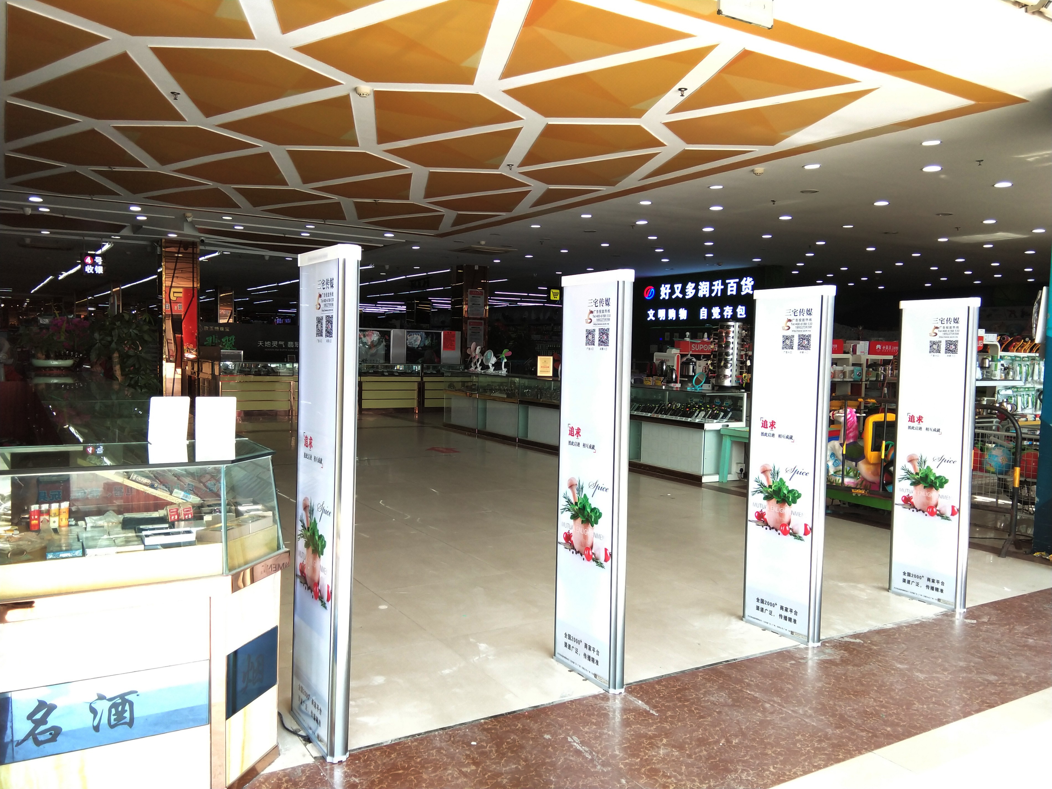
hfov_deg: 58.4
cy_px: 394
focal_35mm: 31
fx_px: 942
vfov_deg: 45.4
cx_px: 526
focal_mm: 3.69
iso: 50
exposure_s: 1/105
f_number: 2.2
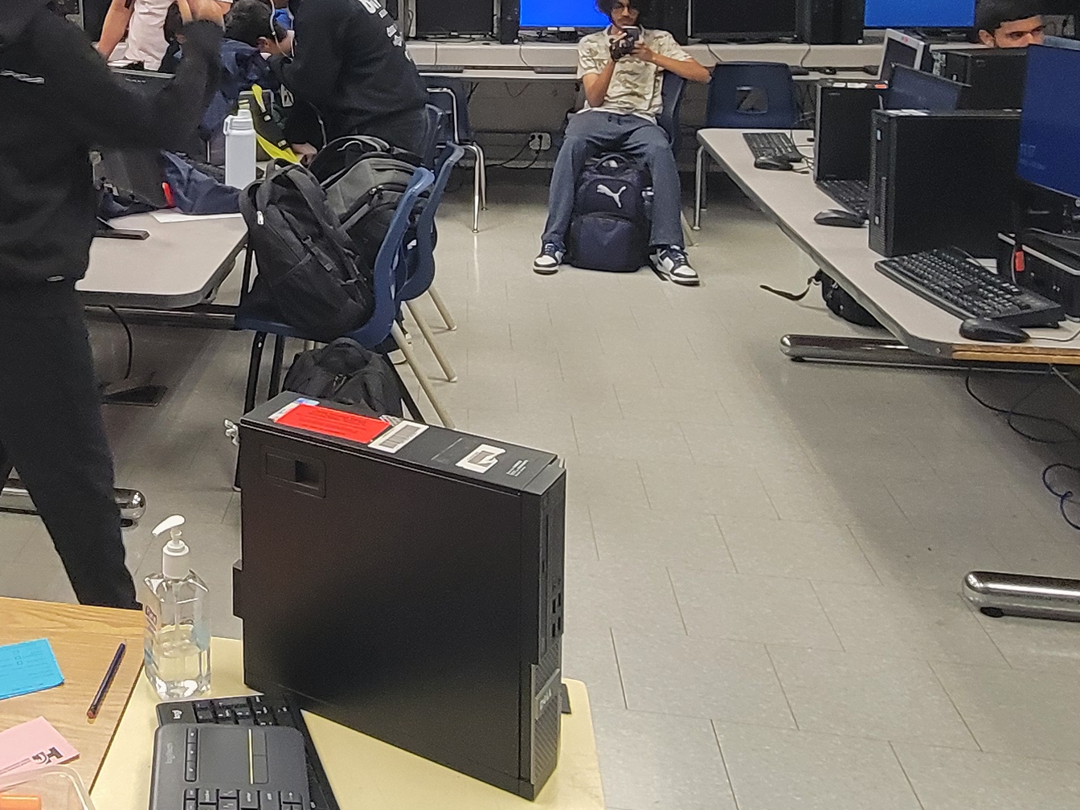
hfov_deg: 44.1
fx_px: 1217
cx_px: 131
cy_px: 64
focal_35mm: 39
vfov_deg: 34.5
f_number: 2.2
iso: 200
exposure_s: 1/60
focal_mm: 2.2
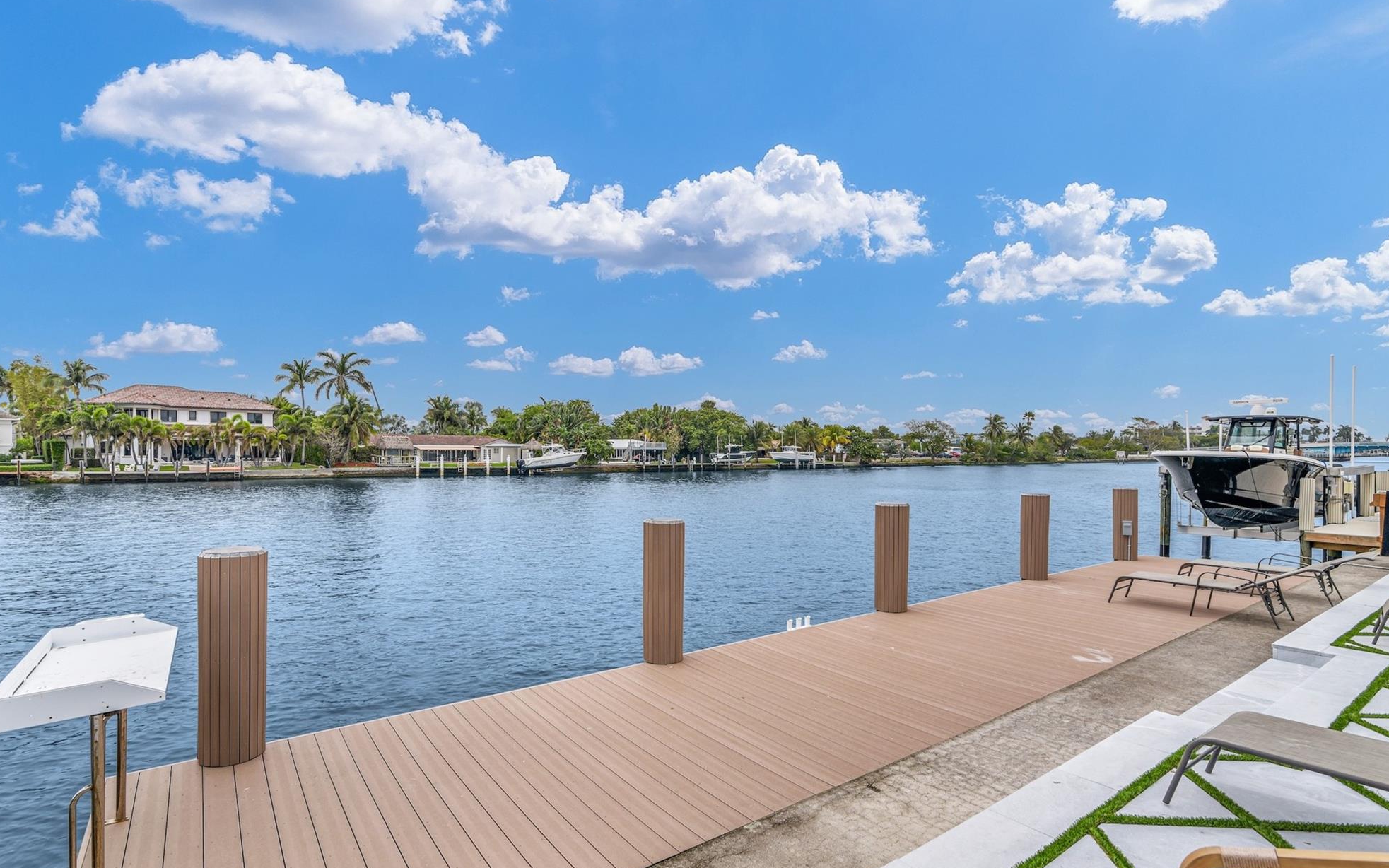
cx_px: 696
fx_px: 644
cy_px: 440
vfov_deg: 68.0
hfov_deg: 94.4
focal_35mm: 17
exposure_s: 1/30
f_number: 8
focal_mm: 16
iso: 200
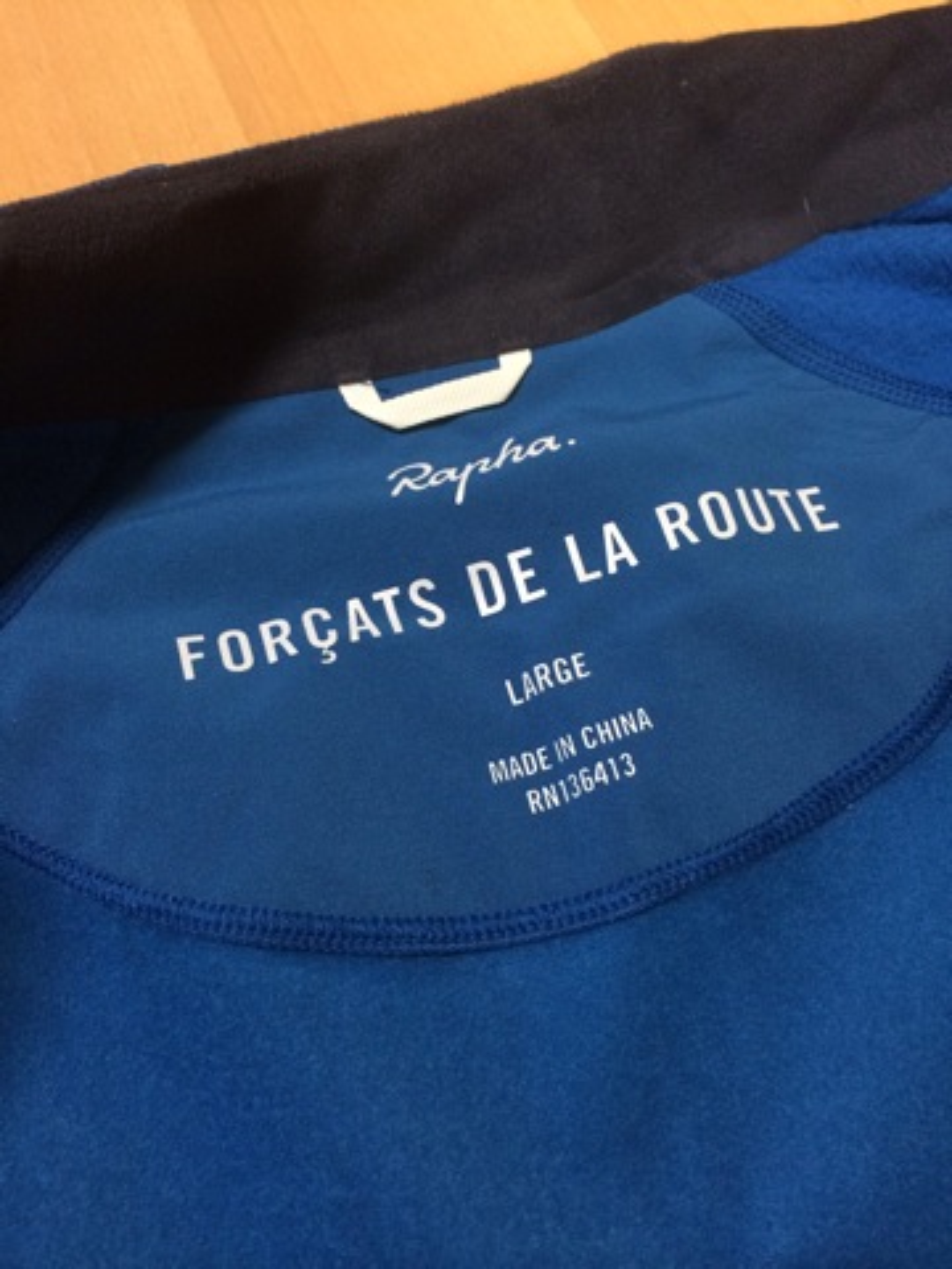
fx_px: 1100
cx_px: 476
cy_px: 634
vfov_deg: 60.0
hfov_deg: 46.8
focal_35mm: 30
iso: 320
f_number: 2.2
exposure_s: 1/17
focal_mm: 4.12
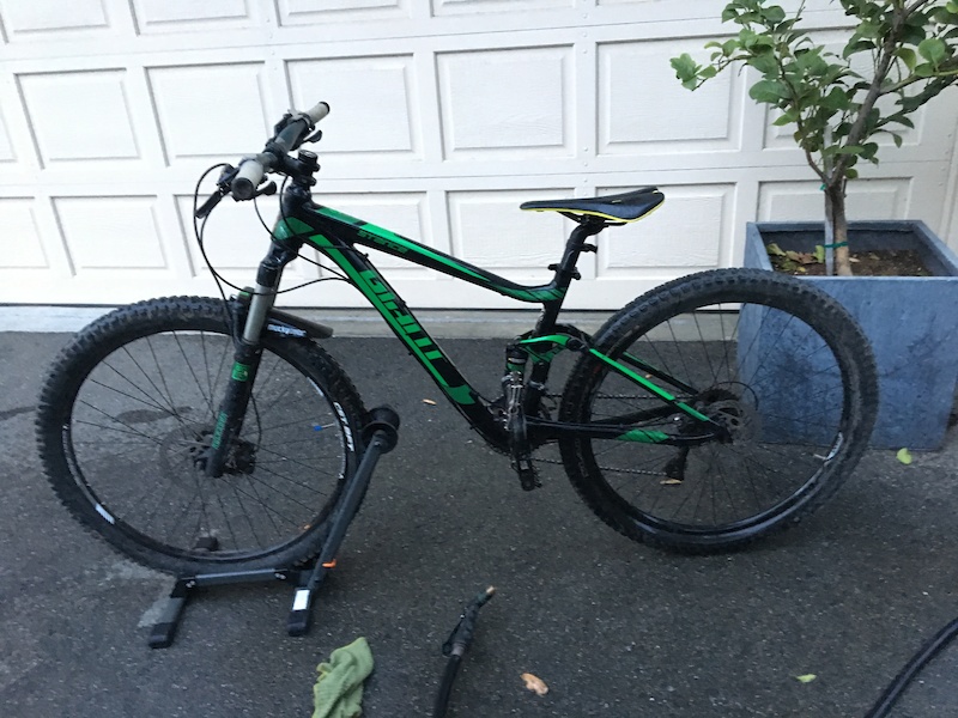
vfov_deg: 48.2
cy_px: 359
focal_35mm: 29
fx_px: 803
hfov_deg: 61.7
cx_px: 479
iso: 500
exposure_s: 1/15
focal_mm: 4.15
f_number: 2.2
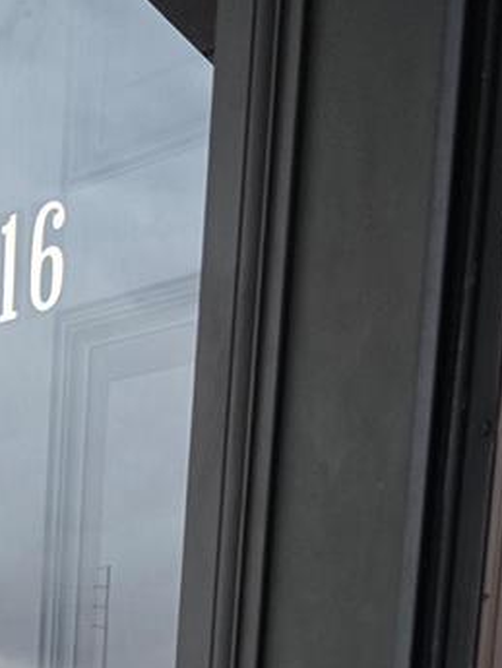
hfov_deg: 17.2
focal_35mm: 80
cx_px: -167
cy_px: 1032
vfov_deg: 20.5
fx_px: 1546
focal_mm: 6.3
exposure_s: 1/120
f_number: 1.7
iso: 160
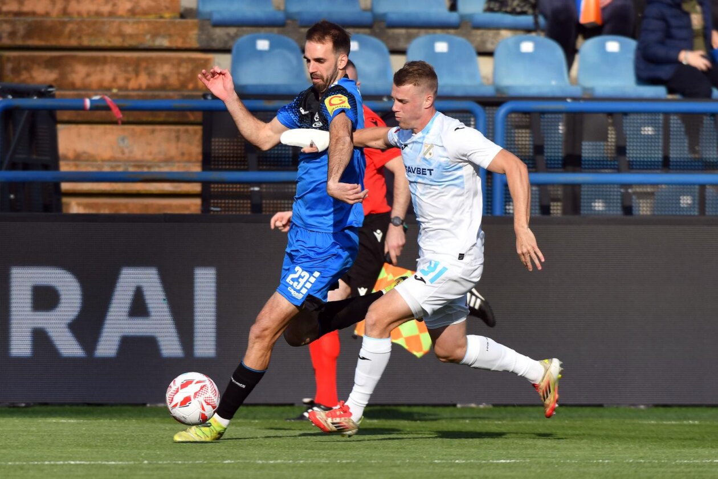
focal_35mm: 350
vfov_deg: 3.9
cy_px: 240
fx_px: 6980
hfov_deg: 5.9
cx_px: 359
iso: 160
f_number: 5
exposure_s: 1/1600
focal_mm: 350
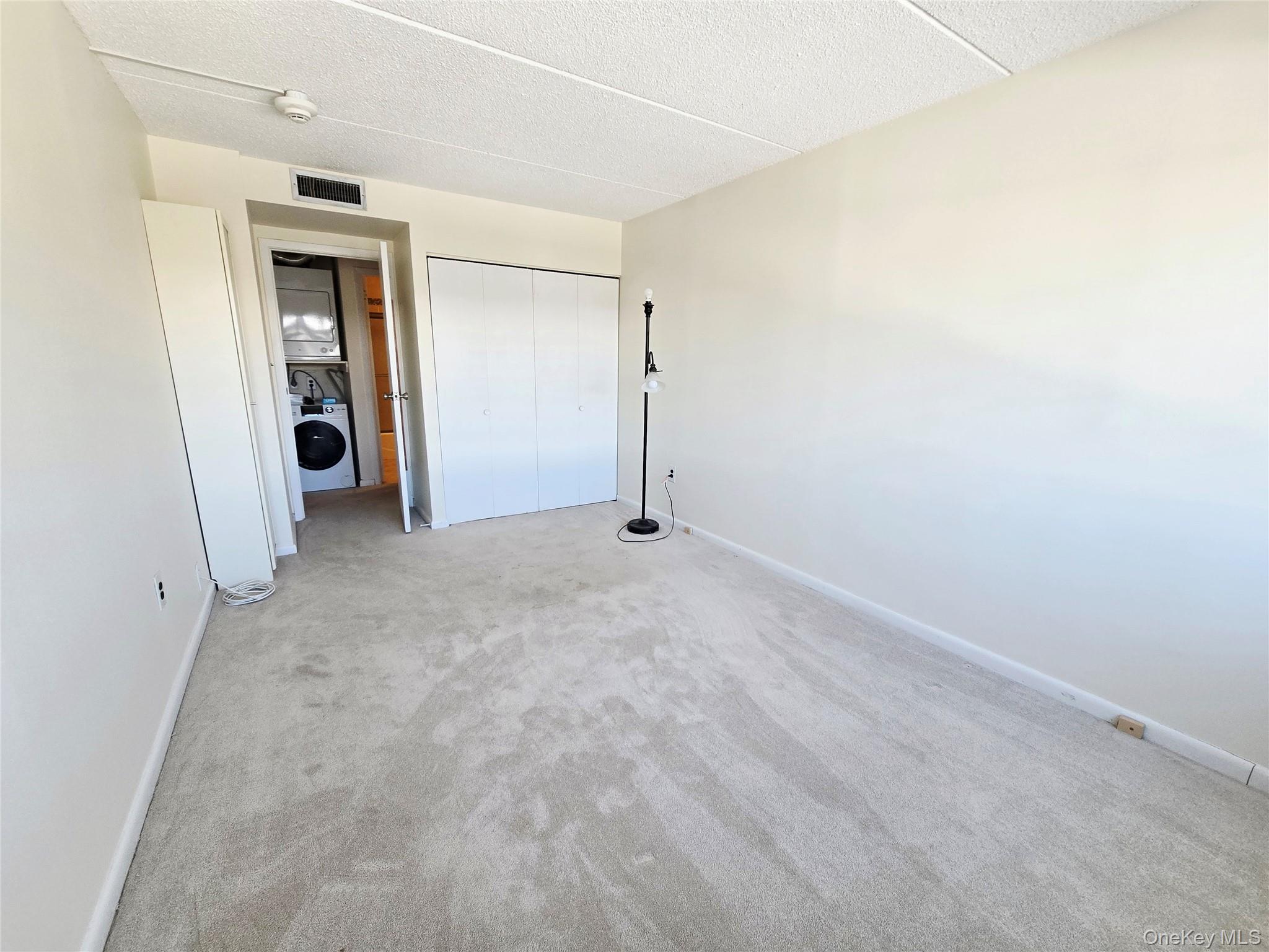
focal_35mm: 13
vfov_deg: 89.9
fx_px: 477
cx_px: 634
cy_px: 476
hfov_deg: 106.2
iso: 80
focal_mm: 2.2
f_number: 2.2
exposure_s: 1/120
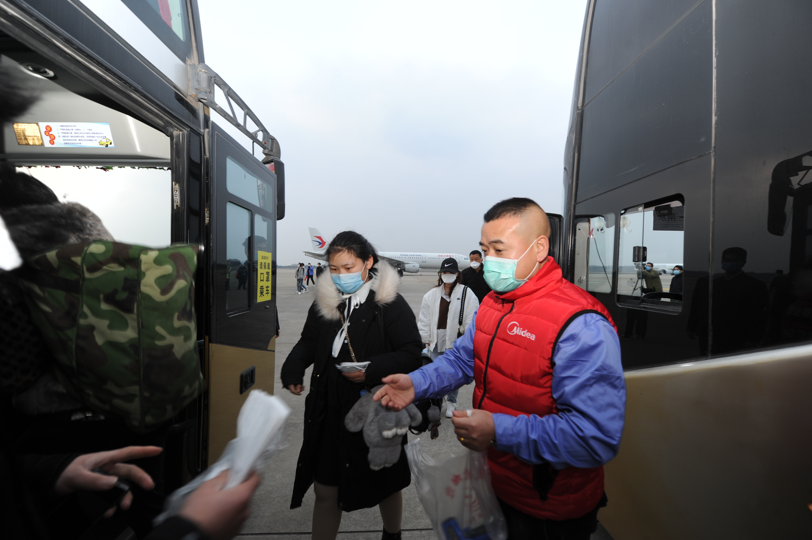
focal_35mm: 14
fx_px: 316
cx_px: 406
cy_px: 270
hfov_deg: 104.3
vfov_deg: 81.1
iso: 200
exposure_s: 1/60
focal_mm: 14
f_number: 5
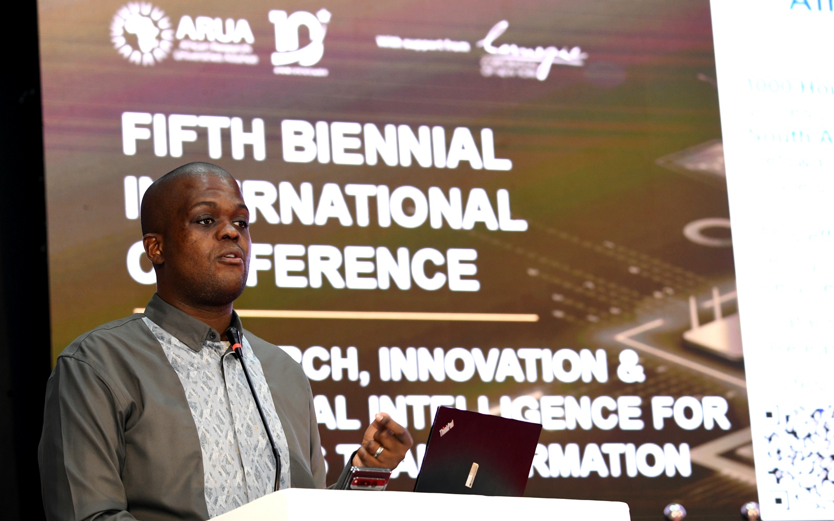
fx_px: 3137
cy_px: 262
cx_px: 418
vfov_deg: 9.5
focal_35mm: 138
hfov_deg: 15.1
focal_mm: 135
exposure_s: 1/125
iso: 1600
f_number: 5
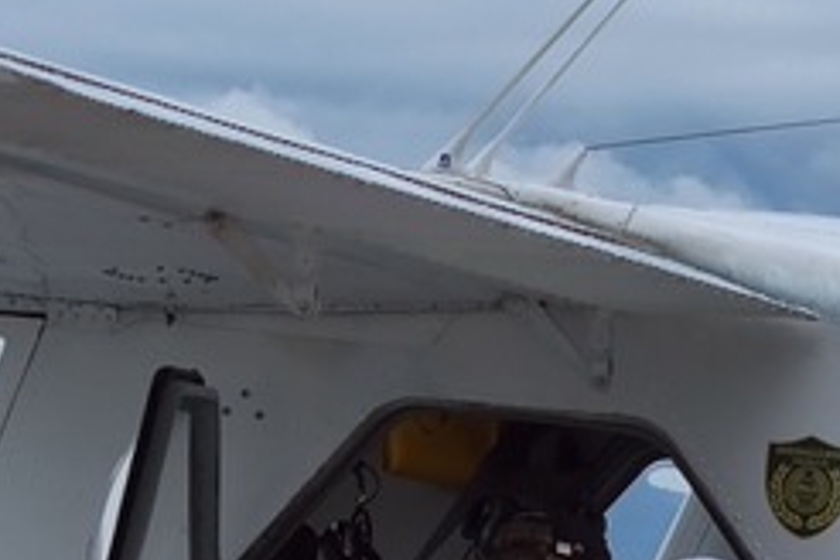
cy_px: 604
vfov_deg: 3.8
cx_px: 628
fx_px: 8493
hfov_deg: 5.7
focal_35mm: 364
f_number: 8
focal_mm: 70
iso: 100
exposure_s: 1/250
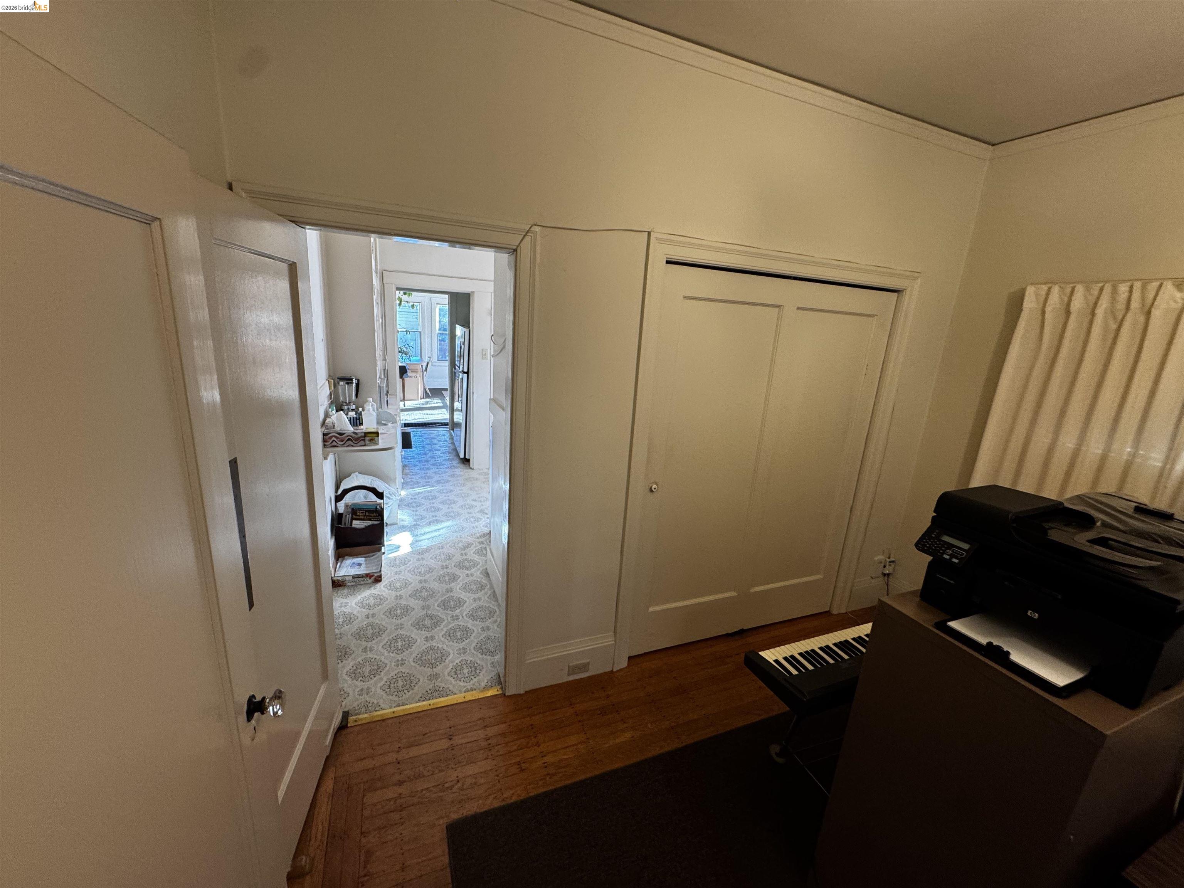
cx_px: 592
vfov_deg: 85.7
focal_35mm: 14
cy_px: 444
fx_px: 479
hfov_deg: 102.1
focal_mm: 2.22
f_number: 2.2
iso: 200
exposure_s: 1/60
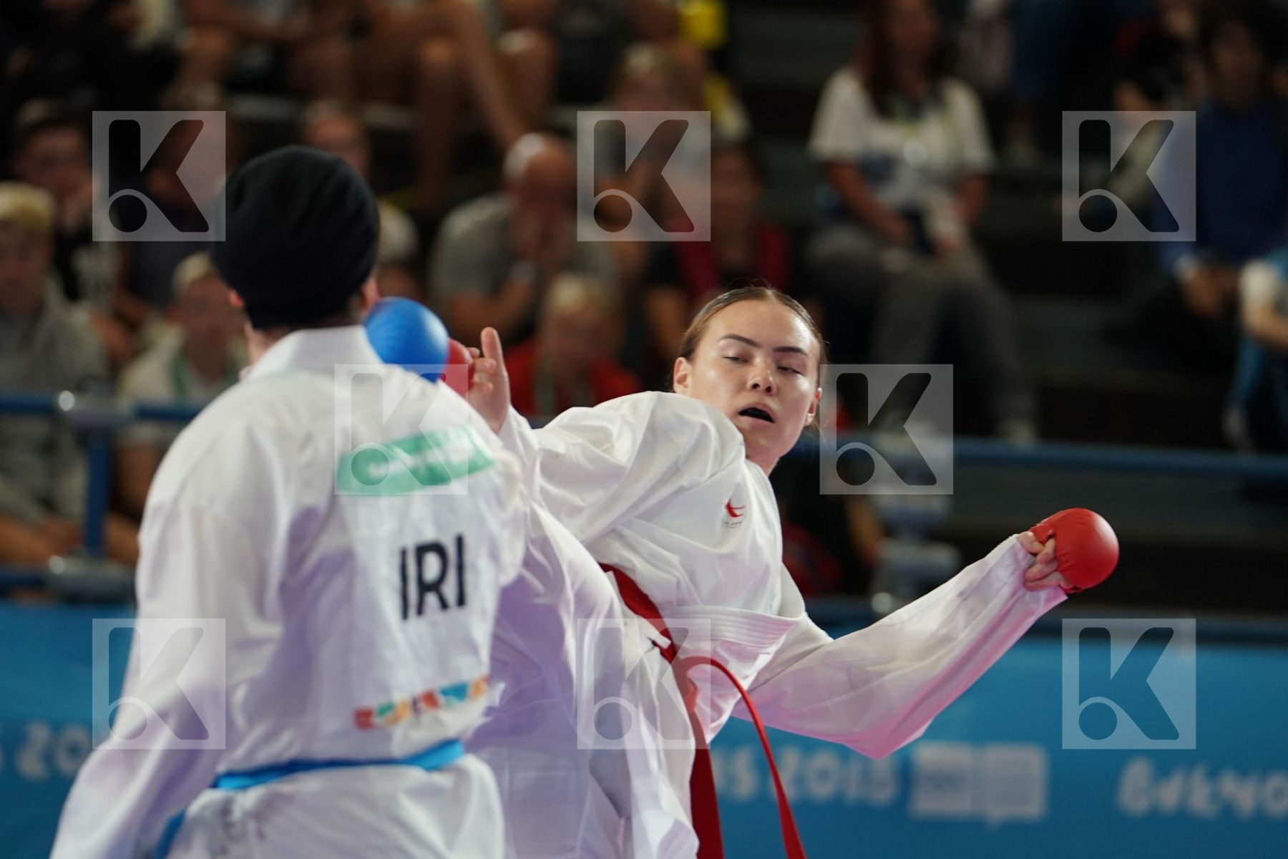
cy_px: 430
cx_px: 644
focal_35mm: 279
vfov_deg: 4.9
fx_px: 9981
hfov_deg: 7.4
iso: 1250
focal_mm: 186
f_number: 2.8
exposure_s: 1/1000
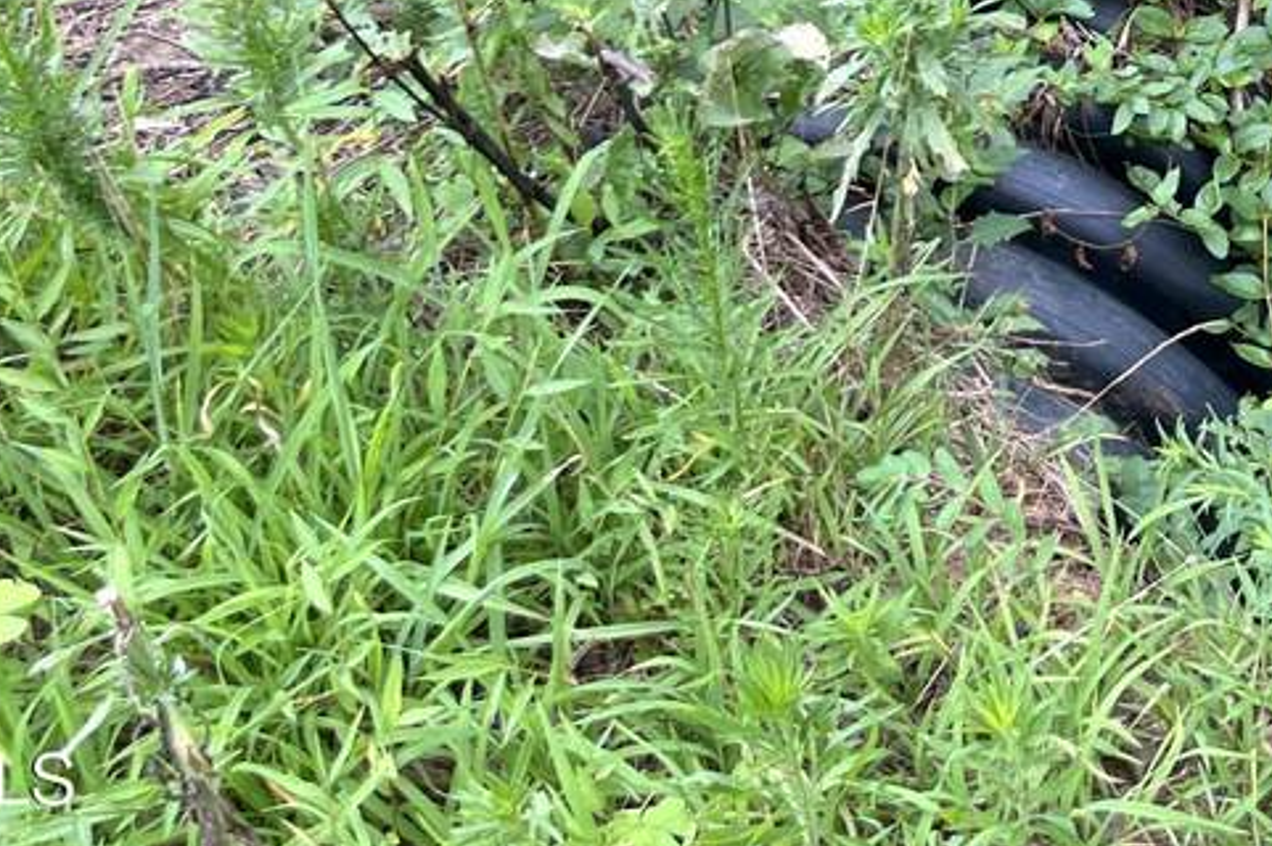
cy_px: -373
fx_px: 2542
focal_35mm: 72
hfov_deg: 26.8
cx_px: 1227
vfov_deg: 17.3
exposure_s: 1/121
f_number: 1.6
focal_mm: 5.1
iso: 40
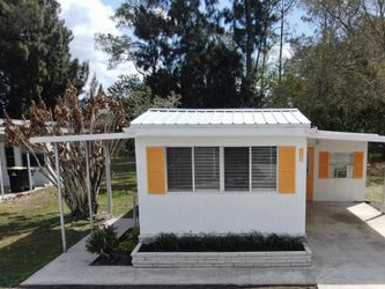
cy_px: 211
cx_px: 246
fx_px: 401
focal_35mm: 36
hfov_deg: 50.7
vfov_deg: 38.8
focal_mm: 4.39
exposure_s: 1/1000
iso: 100
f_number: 2.8
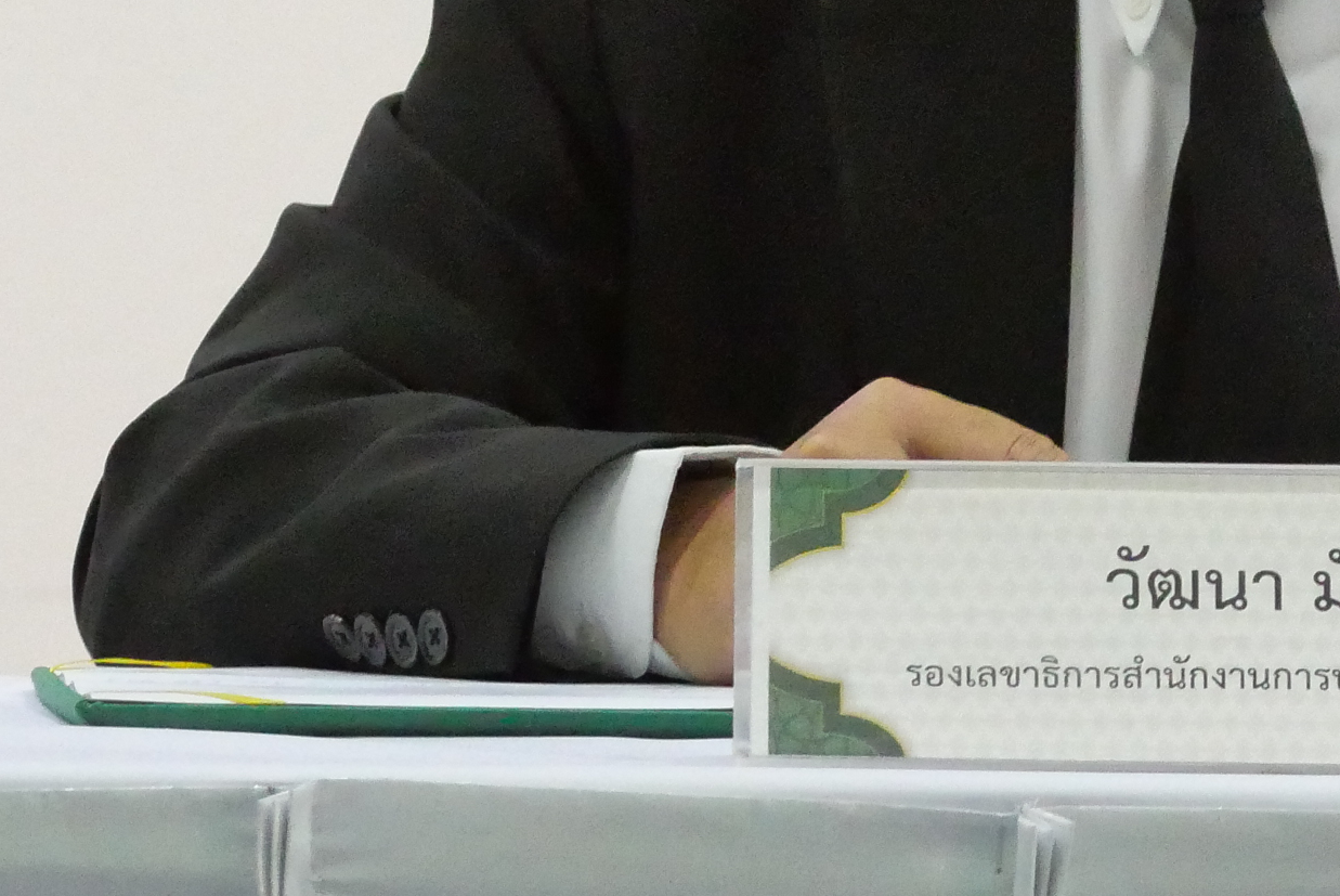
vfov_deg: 2.4
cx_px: 1329
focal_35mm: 573
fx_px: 21345
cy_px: -199
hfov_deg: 3.6
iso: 6400
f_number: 5.6
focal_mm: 92
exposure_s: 1/100
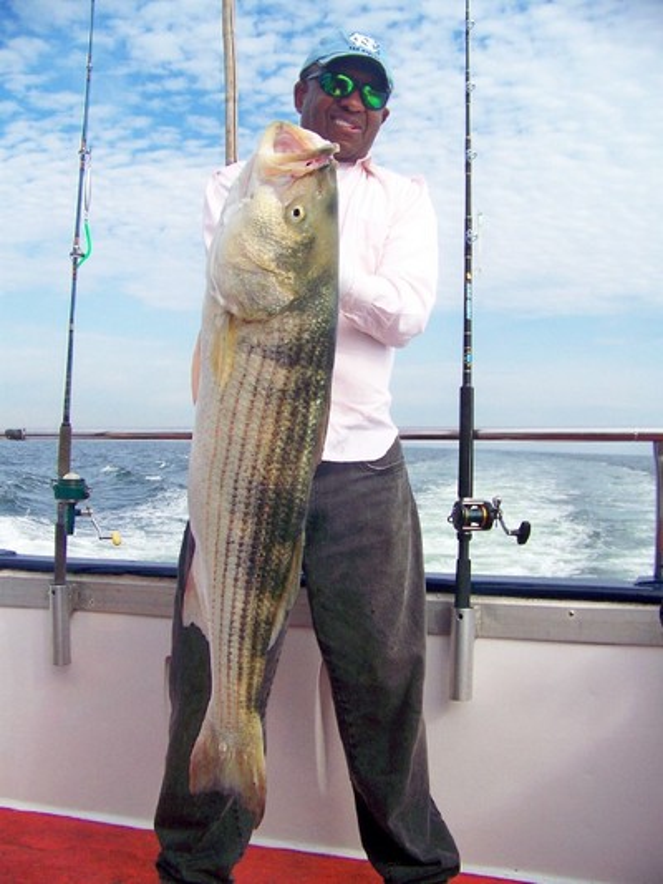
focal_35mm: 36
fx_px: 919
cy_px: 442
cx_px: 332
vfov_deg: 51.3
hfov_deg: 39.7
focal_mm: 5.85
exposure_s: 1/1000
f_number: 2.8
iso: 64
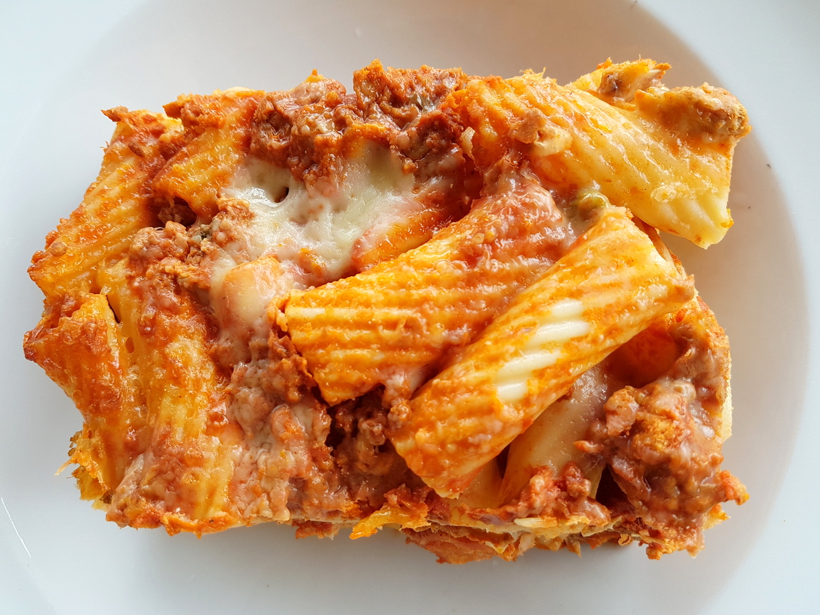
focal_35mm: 26
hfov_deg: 67.3
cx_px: 410
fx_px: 616
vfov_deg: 53.1
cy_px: 308
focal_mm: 4.2
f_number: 1.7
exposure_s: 1/140
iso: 40
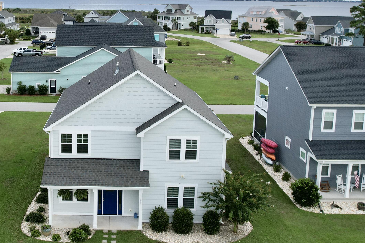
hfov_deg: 59.7
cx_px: 143
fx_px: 314
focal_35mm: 31
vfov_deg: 42.3
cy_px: 124
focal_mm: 8.38
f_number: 2.8
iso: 100
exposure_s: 1/800
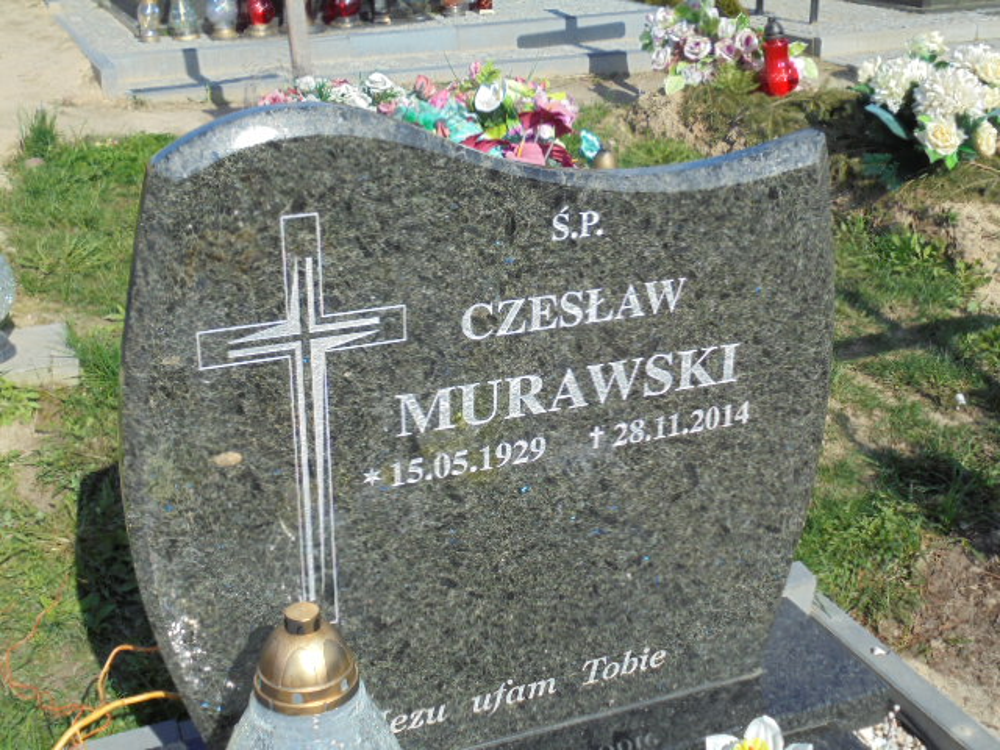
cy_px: 375
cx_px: 500
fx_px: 1242
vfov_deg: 33.6
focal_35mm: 43
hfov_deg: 43.9
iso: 100
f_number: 4.5
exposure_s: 1/640
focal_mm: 7.8
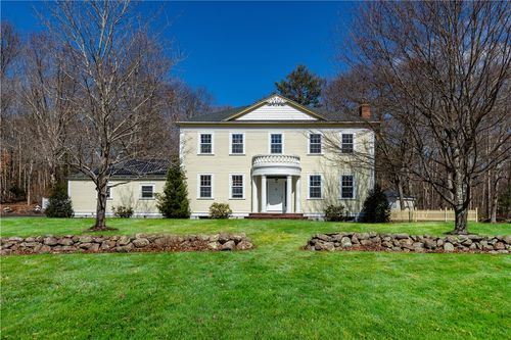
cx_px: 256
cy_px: 170
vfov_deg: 46.4
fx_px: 397
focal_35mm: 28
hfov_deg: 65.5
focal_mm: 28
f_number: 9
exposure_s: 1/250
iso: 100
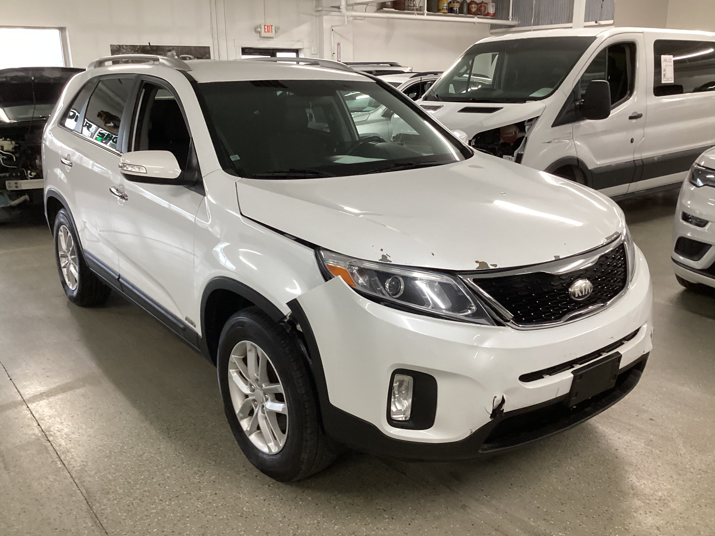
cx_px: 358
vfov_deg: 45.4
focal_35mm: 31
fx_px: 640
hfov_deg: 58.4
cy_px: 268
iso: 200
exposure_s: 1/50
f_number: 2.4
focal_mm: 3.3
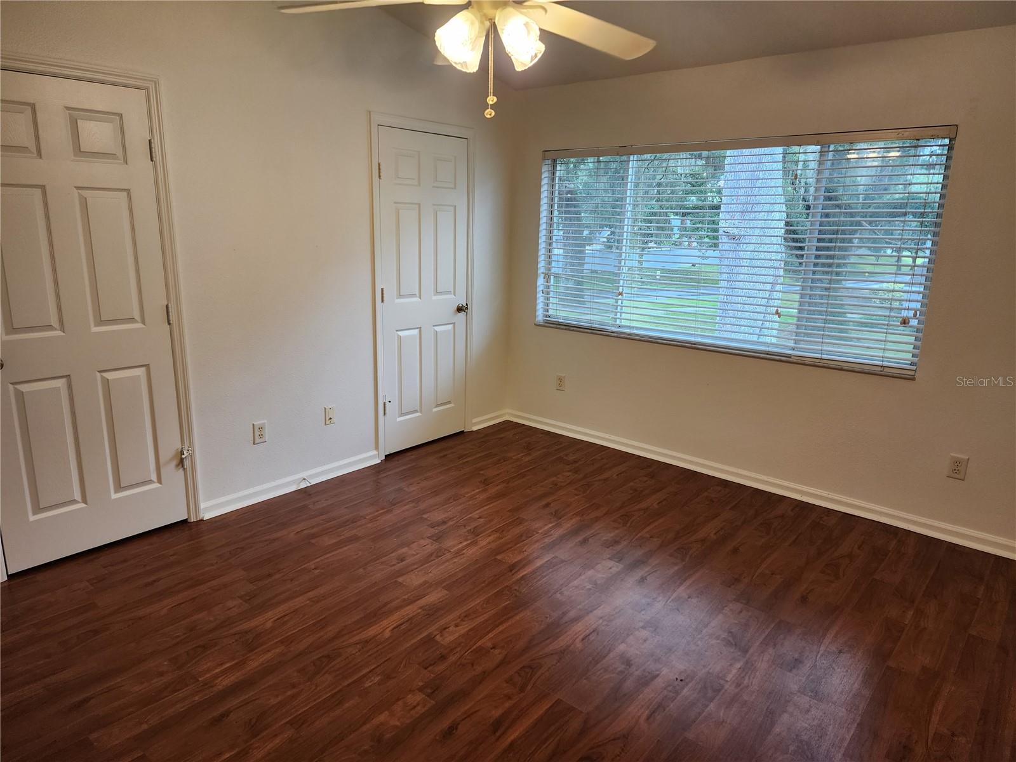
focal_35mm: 23
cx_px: 508
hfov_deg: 73.9
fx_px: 675
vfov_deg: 58.9
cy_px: 381
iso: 125
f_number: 1.8
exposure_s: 1/120
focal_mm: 6.4
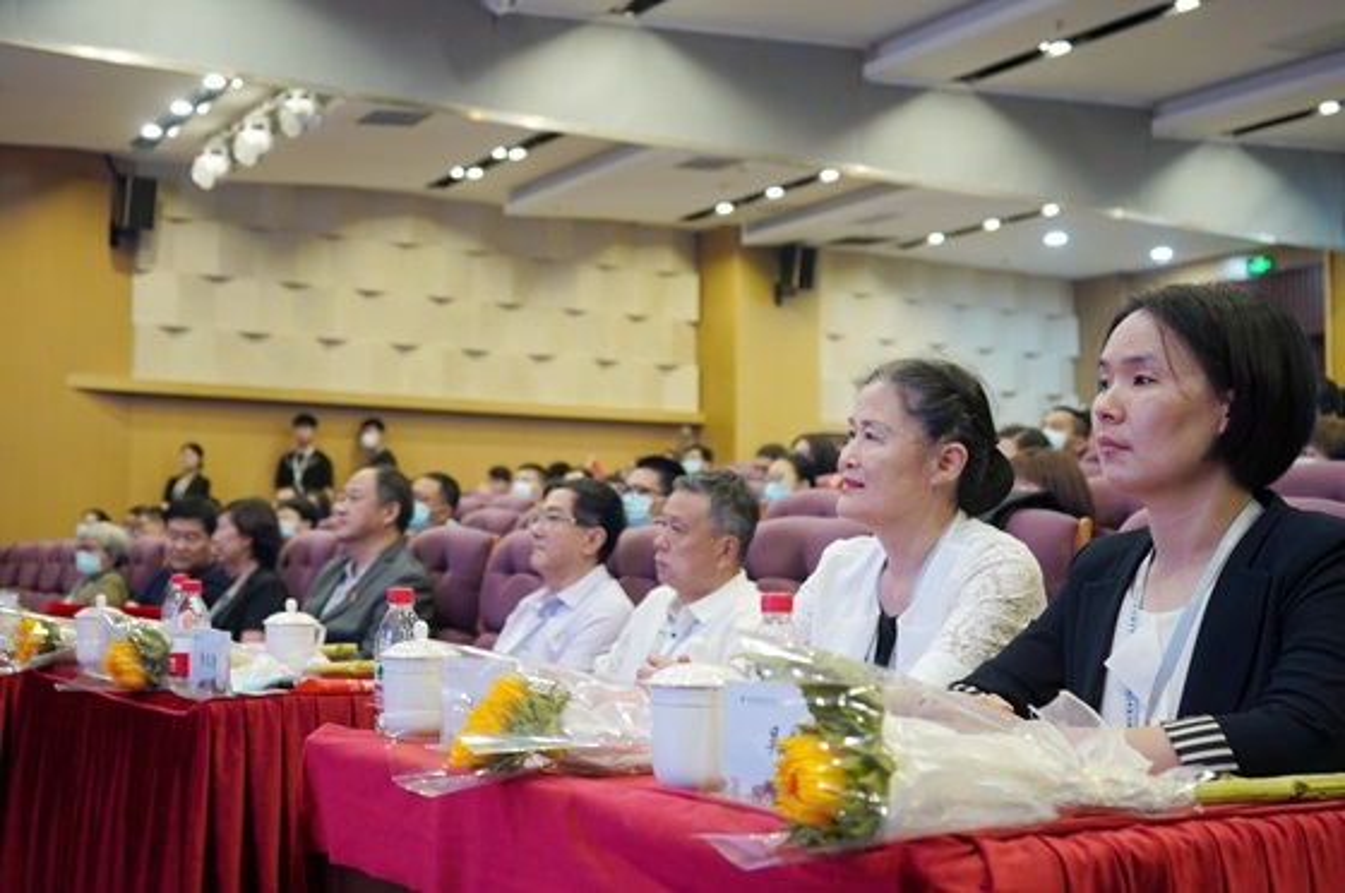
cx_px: 672
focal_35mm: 43
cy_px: 446
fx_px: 1605
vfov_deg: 31.1
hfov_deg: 45.5
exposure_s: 1/50
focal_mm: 43
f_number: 4.5
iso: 2000
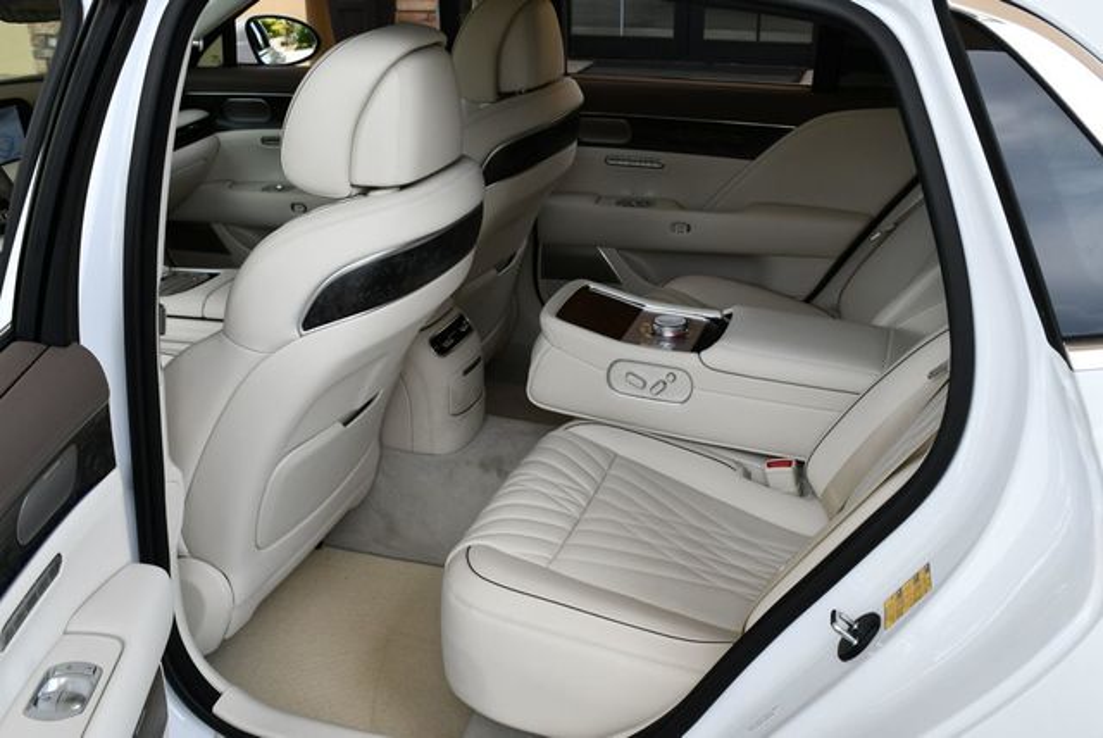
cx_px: 552
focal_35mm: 36
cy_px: 369
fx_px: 1104
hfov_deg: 53.1
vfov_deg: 36.9
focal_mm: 18
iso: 200
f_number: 6.3
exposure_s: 1/250
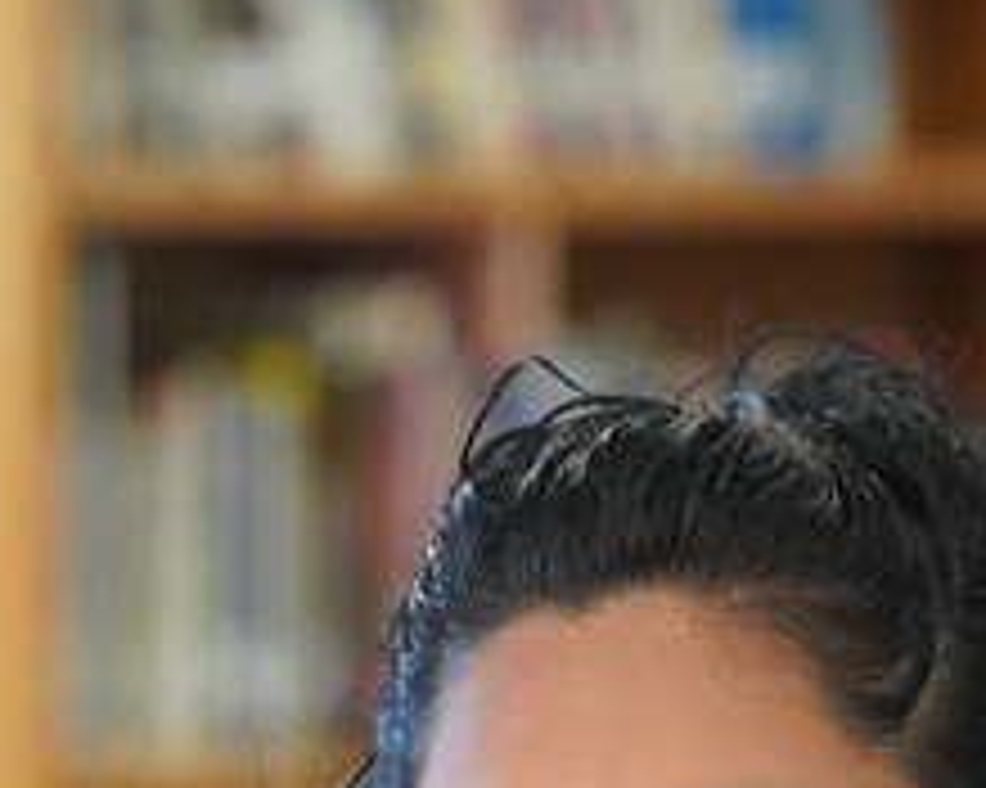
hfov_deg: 3.1
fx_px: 18464
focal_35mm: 633
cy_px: 1497
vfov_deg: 2.4
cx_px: 1207
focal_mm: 144
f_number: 4
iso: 6400
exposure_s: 1/160
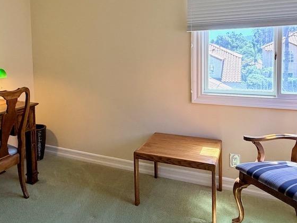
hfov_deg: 55.1
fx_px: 275
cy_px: 71
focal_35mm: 32
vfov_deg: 43.4
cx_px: 89
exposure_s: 1/121
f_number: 2.2
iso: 250
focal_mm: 2.22
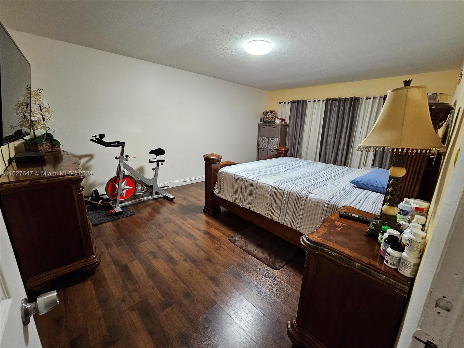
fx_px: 174
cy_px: 174
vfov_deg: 89.9
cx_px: 232
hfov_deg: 106.2
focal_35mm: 13
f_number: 2.2
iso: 500
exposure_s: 1/30
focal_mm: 2.2
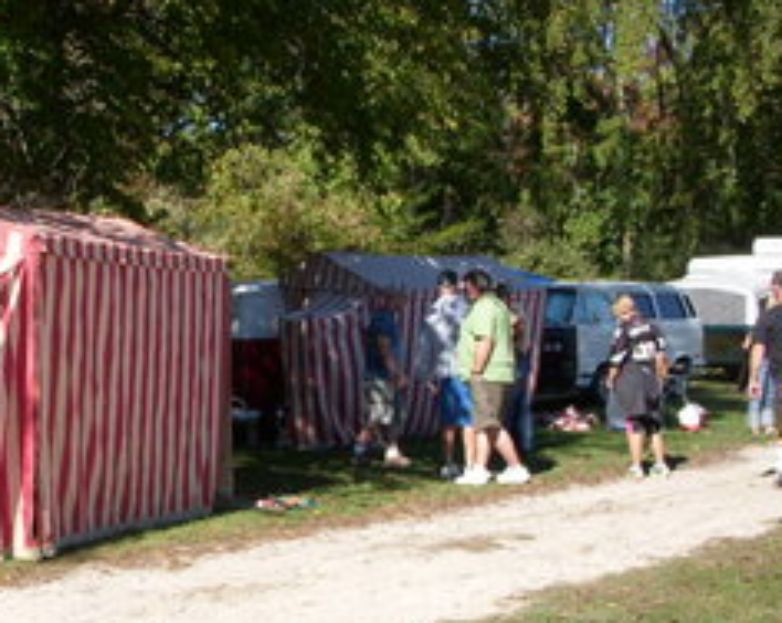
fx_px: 1456
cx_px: 196
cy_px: 398
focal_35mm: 63
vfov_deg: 24.1
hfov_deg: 29.6
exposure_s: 1/800
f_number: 3.3
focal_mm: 6.3
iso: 100
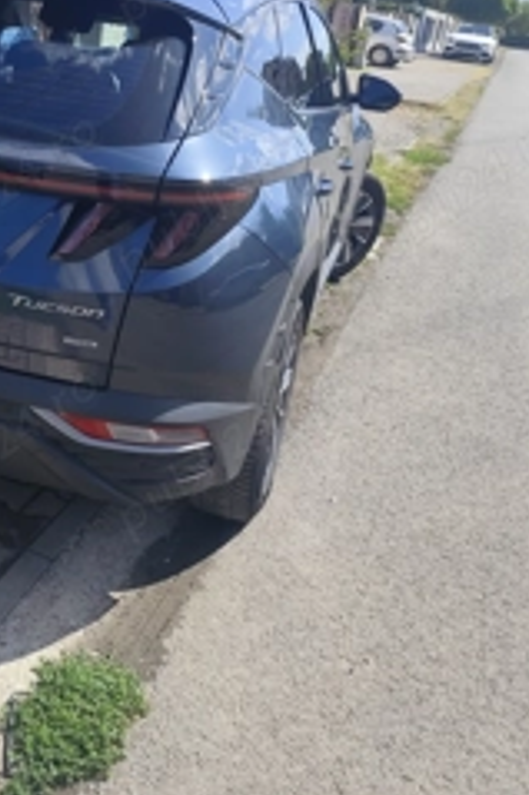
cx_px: 106
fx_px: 883
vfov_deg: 47.5
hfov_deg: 32.5
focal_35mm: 40
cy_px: 253
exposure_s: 1/1042
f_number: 1.65
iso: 50
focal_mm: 6.14
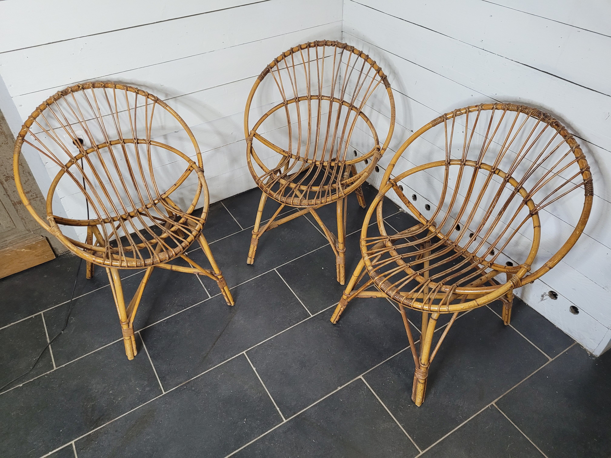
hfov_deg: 67.3
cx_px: 306
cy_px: 229
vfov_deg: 53.1
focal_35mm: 26
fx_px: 459
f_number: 1.8
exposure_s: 1/100
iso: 250
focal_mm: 5.4
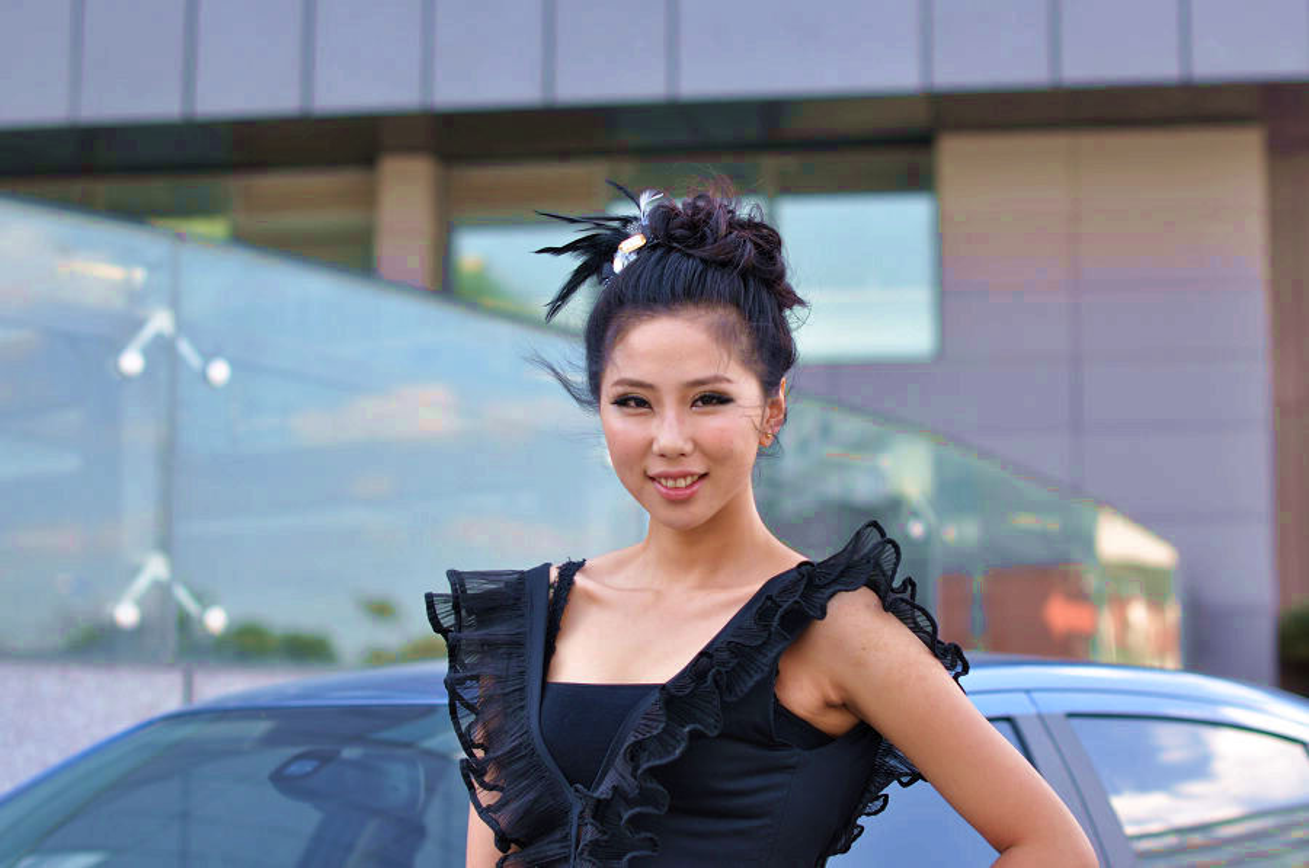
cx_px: 654
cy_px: 434
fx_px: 2723
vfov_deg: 18.1
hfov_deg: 27.0
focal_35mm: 75
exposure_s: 1/500
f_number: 2.8
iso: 200
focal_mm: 50
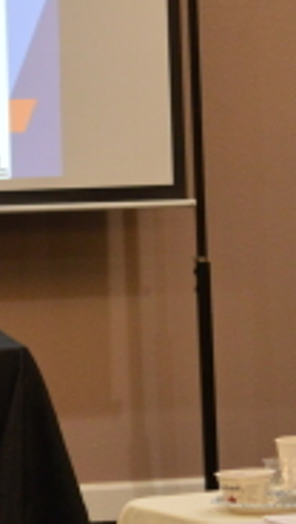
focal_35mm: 282
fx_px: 3920
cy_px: 175
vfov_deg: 7.6
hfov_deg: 4.3
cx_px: 63
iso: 800
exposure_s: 1/15
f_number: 5.6
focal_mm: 48
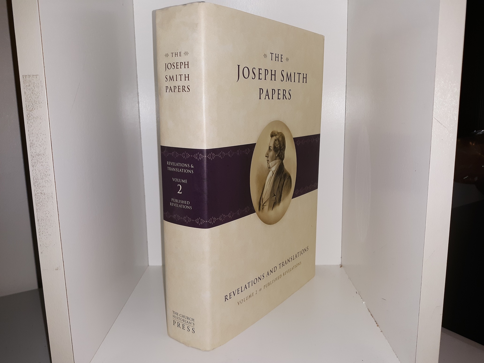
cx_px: 242
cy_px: 182
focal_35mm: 28
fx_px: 391
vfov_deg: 49.7
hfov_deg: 63.4
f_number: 1.7
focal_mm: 3.7
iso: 50
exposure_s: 1/120
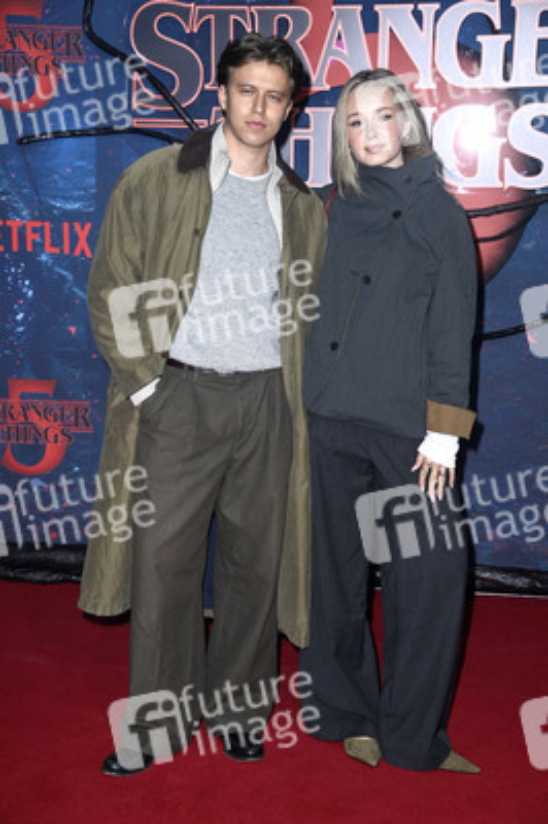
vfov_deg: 28.9
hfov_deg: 19.4
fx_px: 1601
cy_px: 412
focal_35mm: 70
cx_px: 274
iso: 500
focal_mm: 70
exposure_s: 1/200
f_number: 5.6
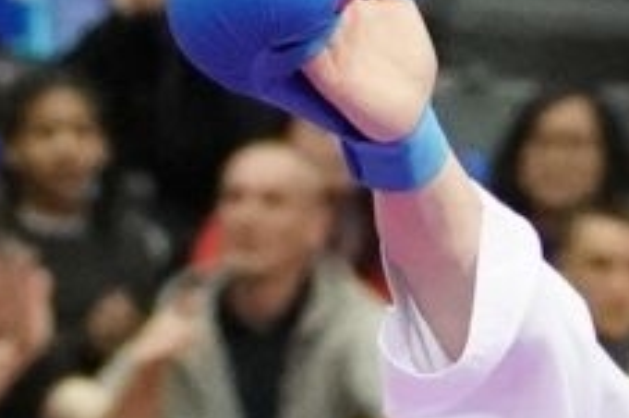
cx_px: 468
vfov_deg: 1.6
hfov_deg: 2.5
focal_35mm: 833
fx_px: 14543
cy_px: 144
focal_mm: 70
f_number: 2.8
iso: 6400
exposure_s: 1/1000
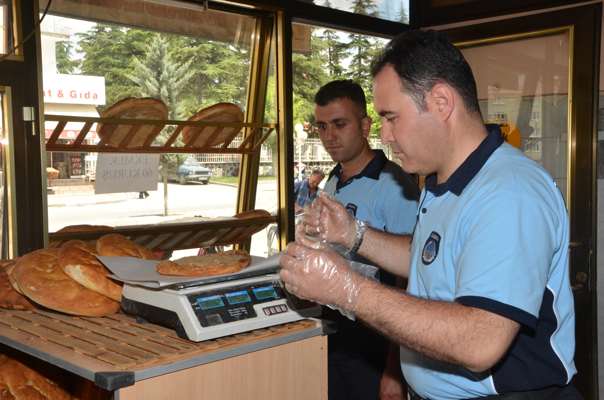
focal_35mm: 42
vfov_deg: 31.8
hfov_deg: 46.5
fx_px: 703
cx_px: 302
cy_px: 200
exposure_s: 1/250
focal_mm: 28
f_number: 13
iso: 800
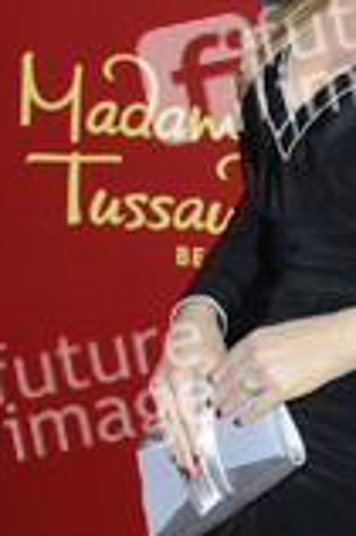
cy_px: 234
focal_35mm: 142
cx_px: 412
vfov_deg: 14.5
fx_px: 2111
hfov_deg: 9.5
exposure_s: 1/160
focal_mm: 56
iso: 1000
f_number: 6.3
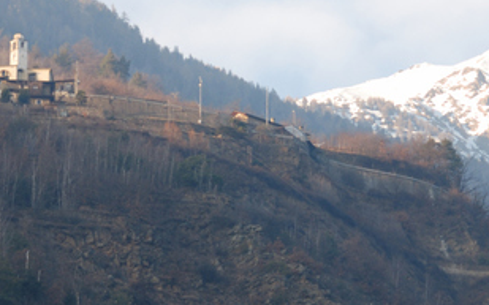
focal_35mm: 312
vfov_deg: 4.2
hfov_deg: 6.7
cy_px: 21
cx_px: 271
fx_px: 4157
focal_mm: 90
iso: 100
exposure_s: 1/80
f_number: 5.3
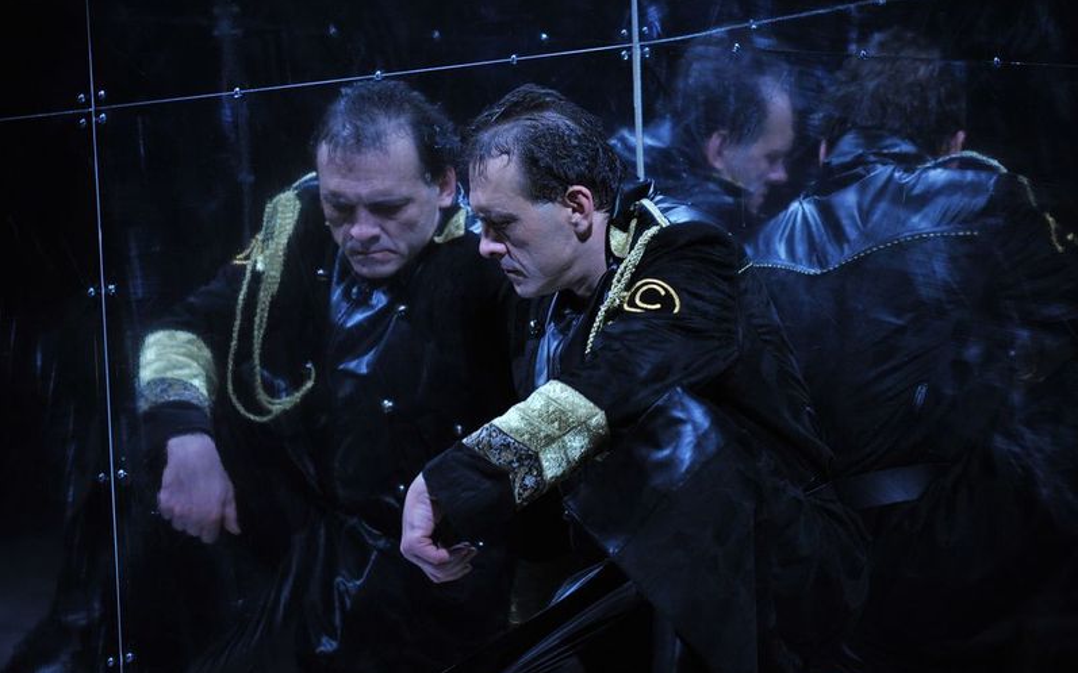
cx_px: 540
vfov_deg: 6.9
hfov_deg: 11.1
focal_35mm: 189
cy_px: 332
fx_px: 5552
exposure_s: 1/400
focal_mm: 185
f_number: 2.8
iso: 1600
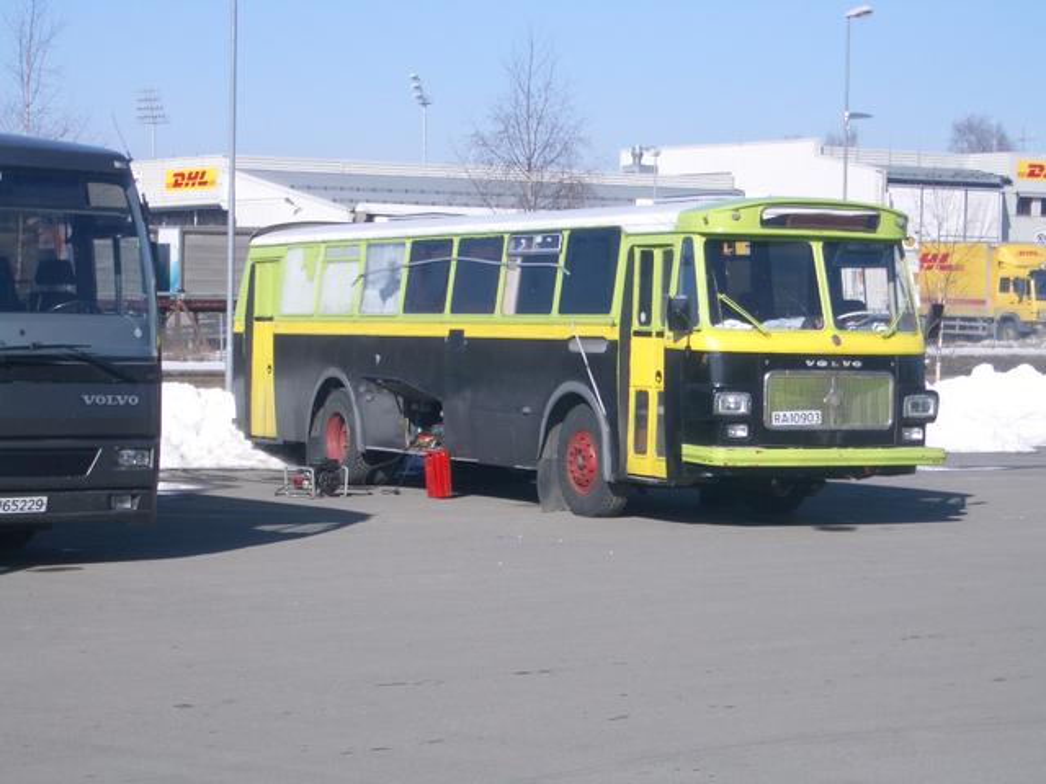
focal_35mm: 88
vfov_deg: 16.8
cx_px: 523
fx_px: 2659
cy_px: 392
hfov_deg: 22.3
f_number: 7
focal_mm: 14.6
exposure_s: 1/200
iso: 50
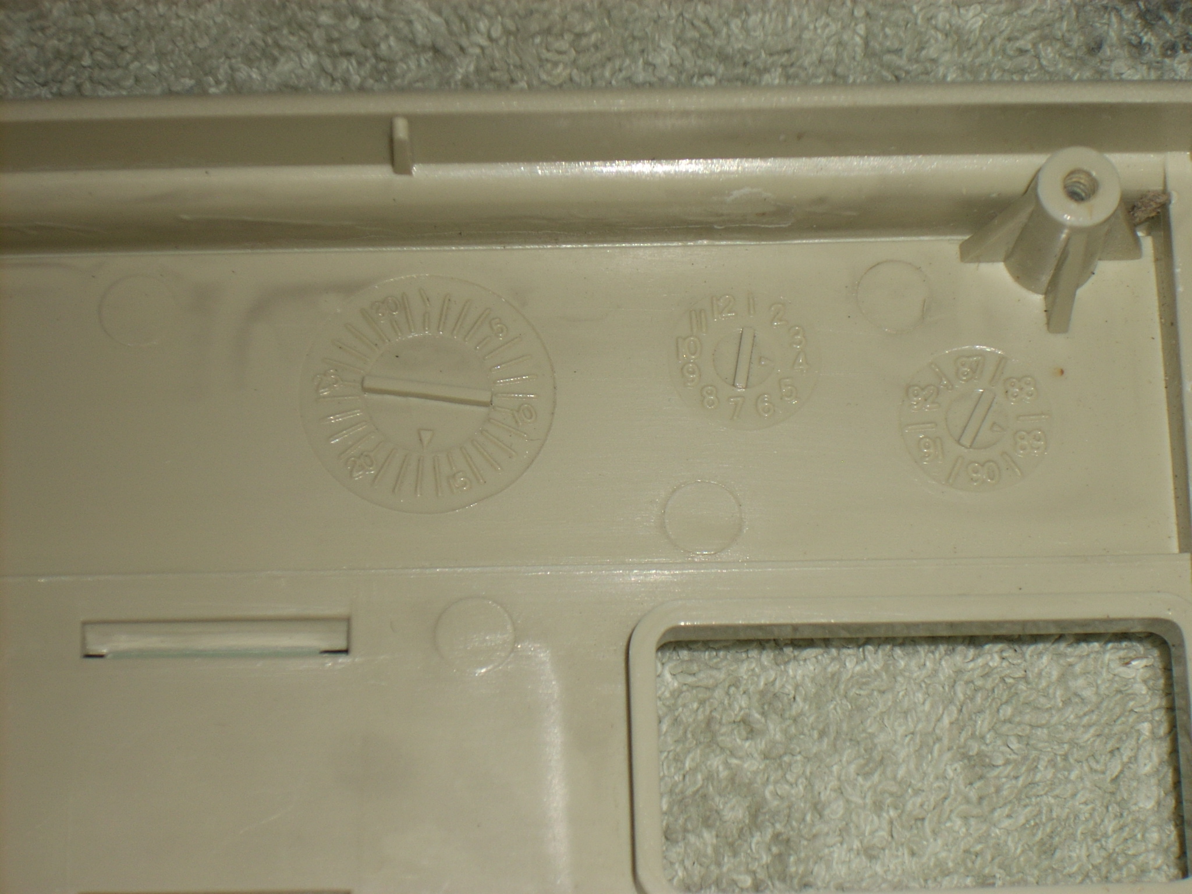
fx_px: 3891
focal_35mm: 113
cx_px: 596
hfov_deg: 17.4
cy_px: 447
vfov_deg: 13.1
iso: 64
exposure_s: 1/60
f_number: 5.2
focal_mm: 18.6
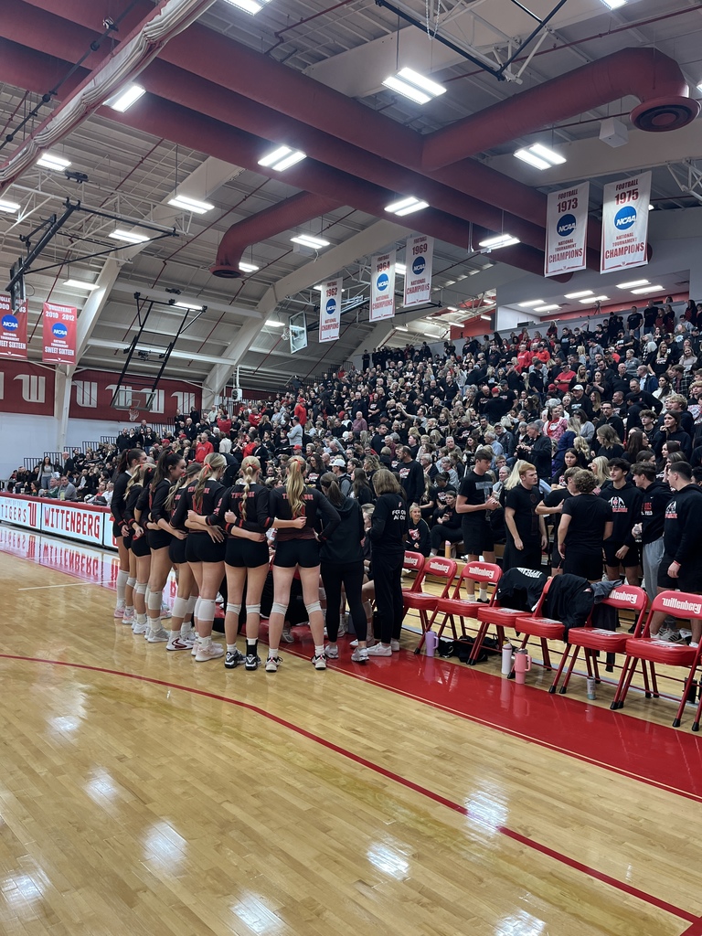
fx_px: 703
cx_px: 351
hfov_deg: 53.1
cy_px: 468
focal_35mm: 26
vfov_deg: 67.3
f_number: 1.6
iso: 125
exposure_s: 1/120
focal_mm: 5.1
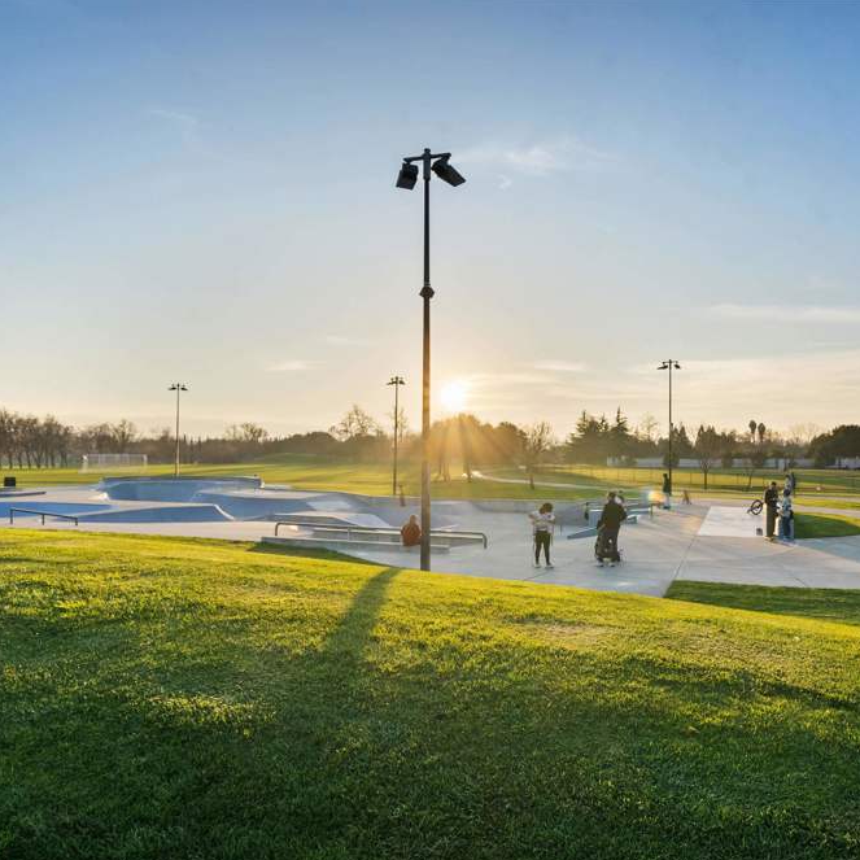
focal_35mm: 21
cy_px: 440
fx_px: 590
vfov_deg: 72.1
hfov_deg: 70.6
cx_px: 555
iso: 400
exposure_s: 1/100
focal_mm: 16
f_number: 9
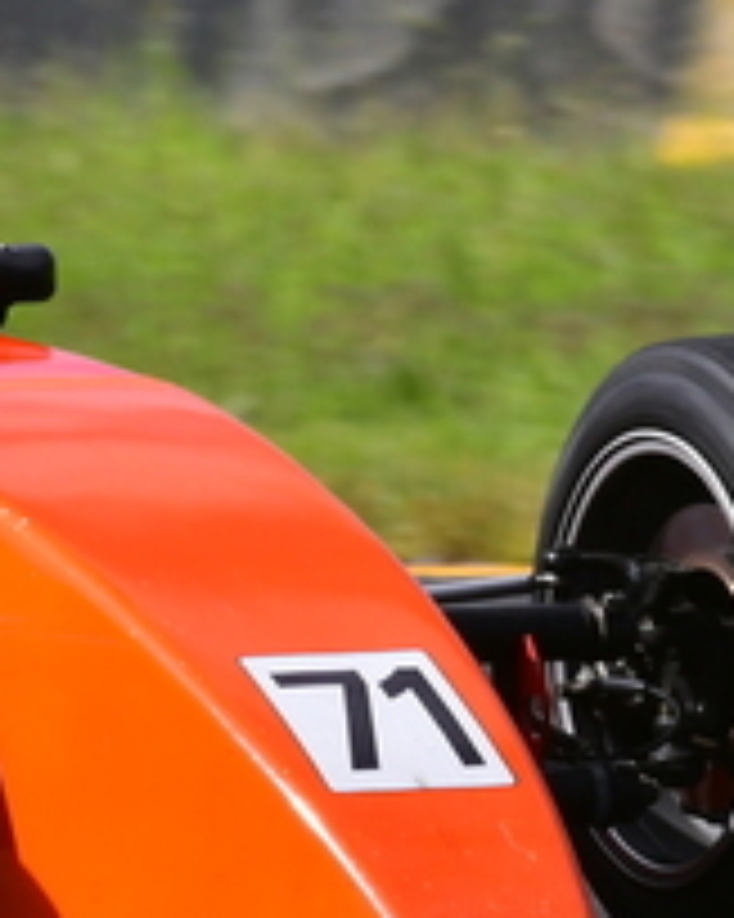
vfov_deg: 0.8
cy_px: 335
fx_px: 62937
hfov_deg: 0.7
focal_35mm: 2316
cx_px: 41
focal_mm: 420
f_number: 13
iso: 500
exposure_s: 1/640
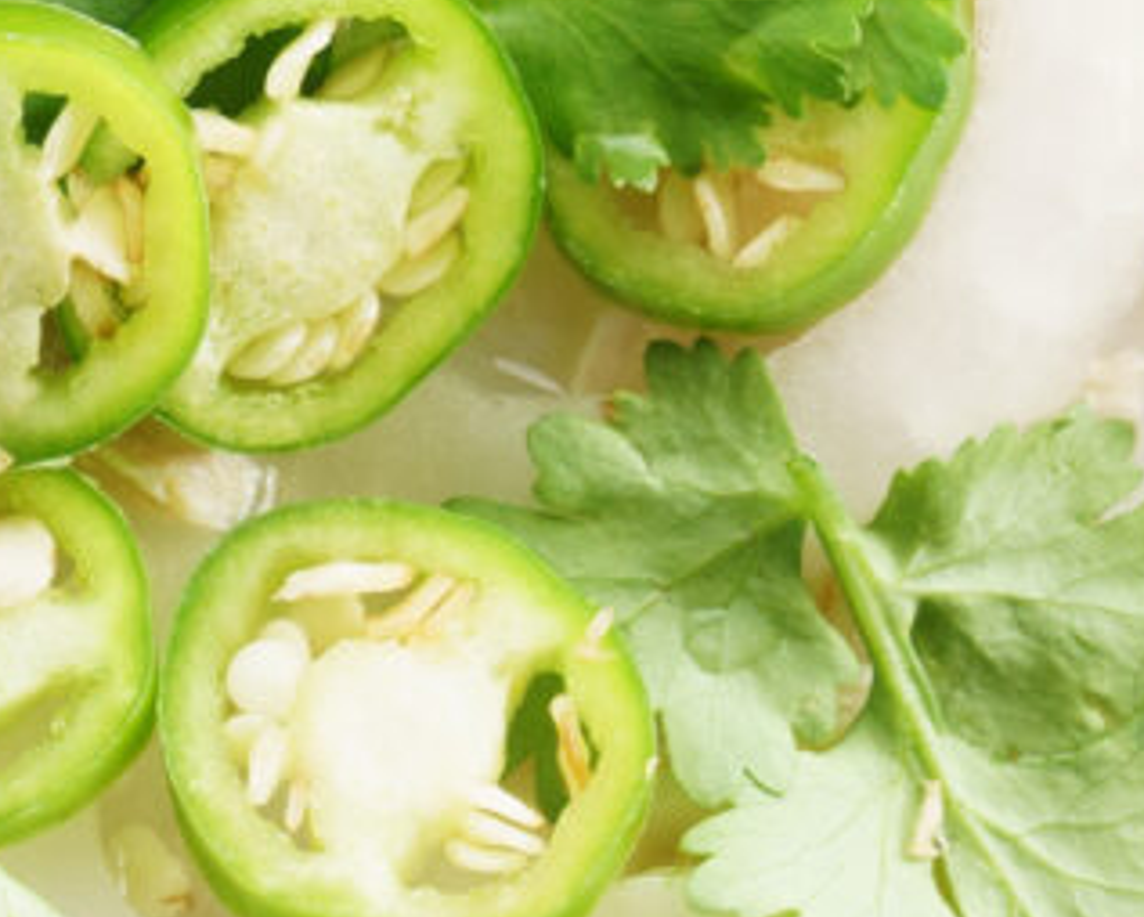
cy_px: 18
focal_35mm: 681
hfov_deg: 2.8
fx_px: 23071
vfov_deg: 2.3
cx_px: -1436
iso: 200
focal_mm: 90
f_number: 8
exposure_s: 1/125
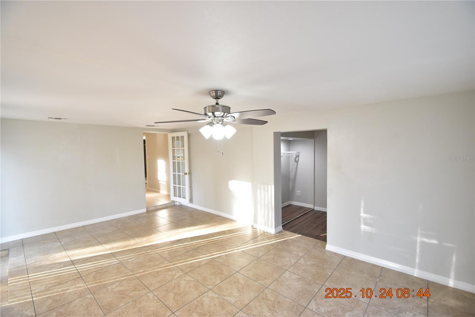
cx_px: 238
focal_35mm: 15
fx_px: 198
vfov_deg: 77.3
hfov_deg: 100.4
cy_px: 158
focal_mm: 10
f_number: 3.5
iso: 800
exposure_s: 1/60
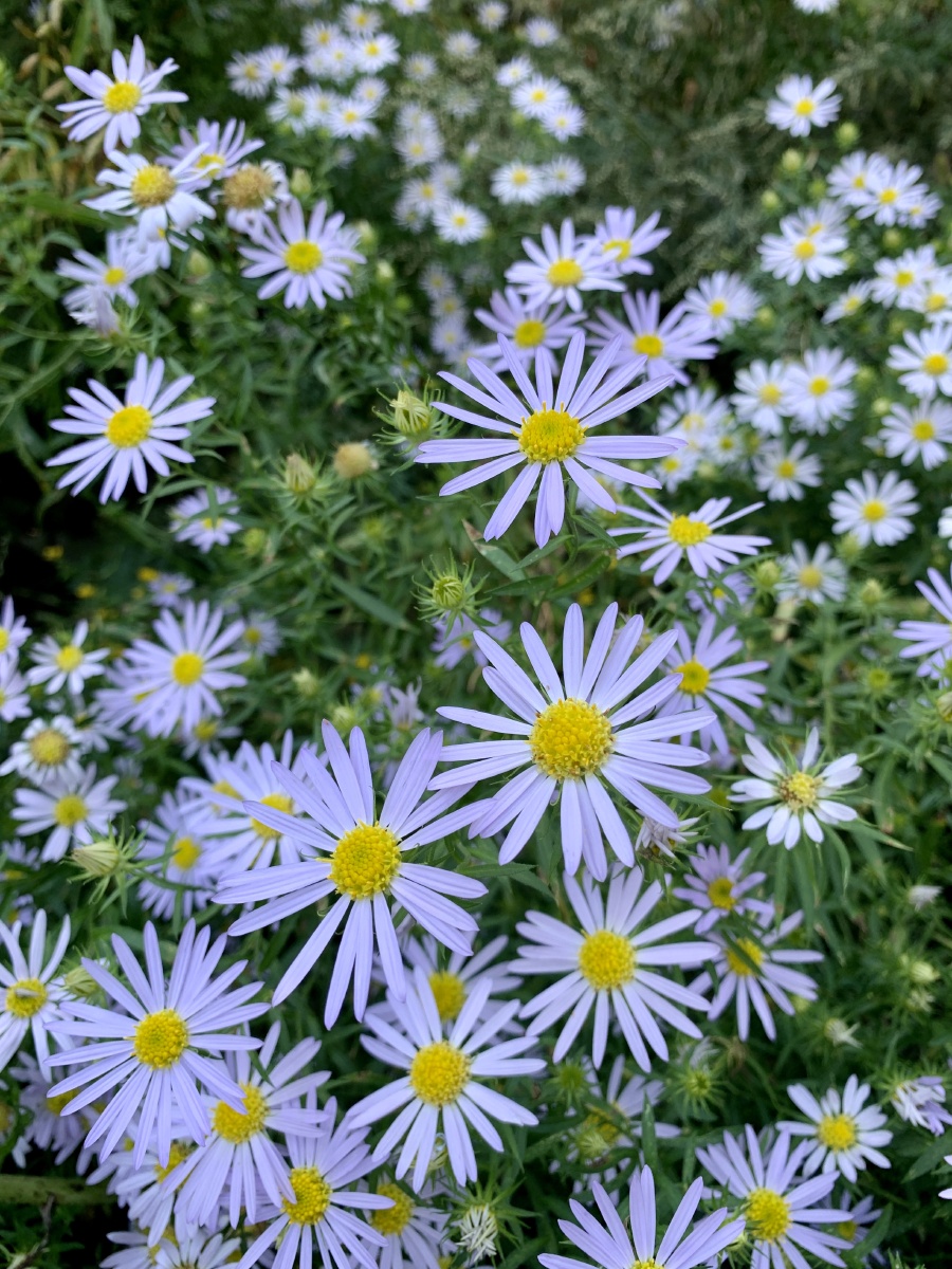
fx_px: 953
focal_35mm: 26
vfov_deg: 67.3
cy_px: 634
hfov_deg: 53.1
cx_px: 476
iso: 25
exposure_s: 1/130
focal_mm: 4.25
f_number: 1.8
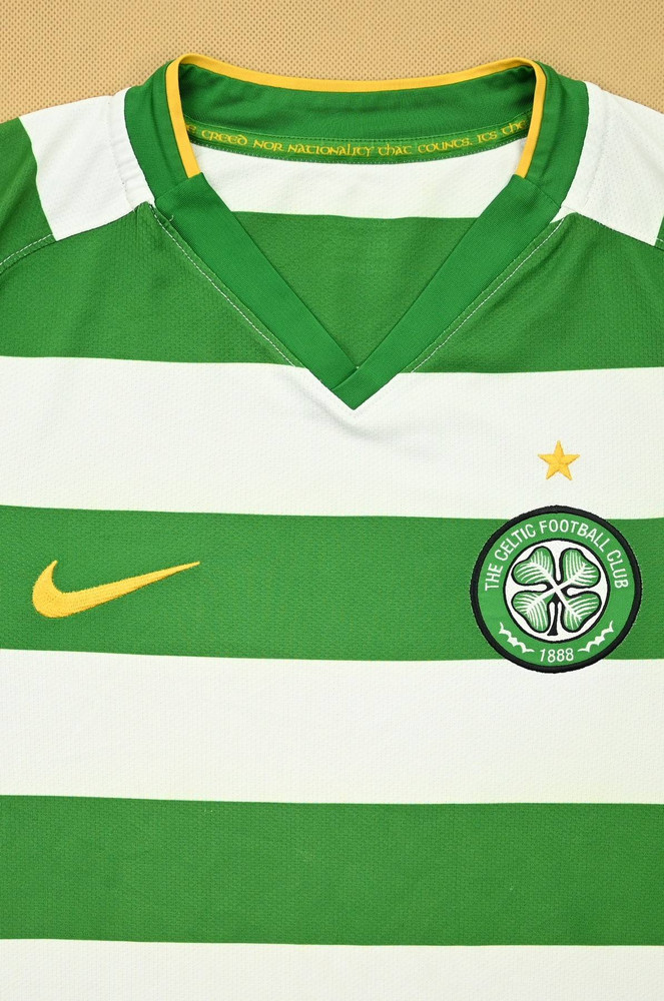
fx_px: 791
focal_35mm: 28
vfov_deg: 64.6
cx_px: 332
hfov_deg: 45.5
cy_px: 500
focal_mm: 28.5
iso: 200
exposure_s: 1/180
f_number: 4.8
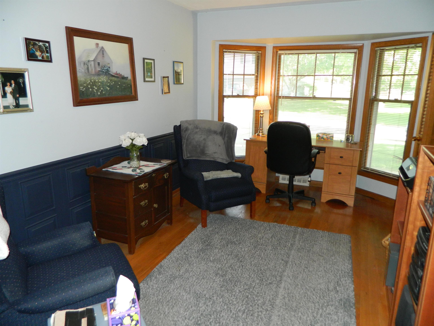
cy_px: 163
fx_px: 313
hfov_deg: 69.4
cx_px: 217
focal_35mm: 25
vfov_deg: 54.9
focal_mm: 4.5
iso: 200
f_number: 3.1
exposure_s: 1/30
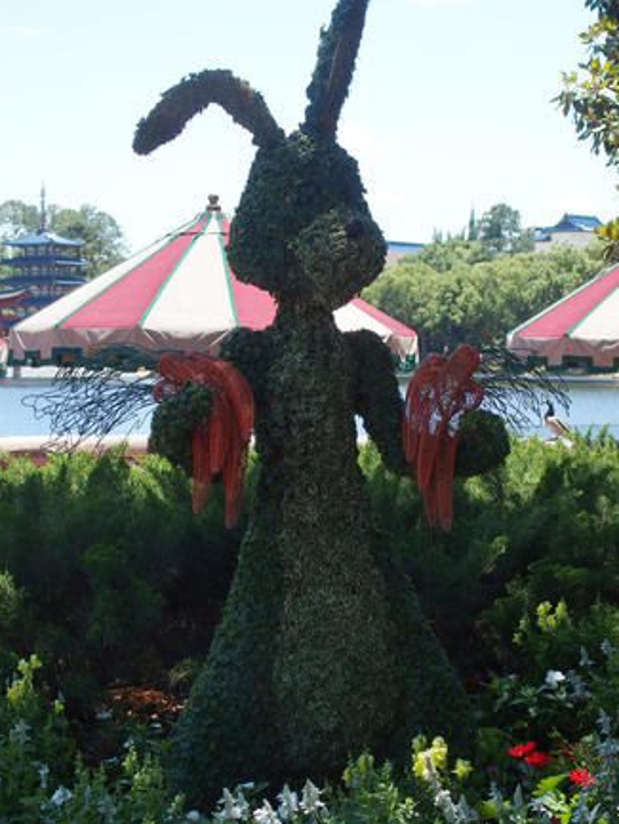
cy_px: 424
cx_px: 301
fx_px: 1883
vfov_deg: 24.7
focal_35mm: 79
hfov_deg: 18.7
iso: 100
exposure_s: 1/500
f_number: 3.5
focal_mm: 16.1
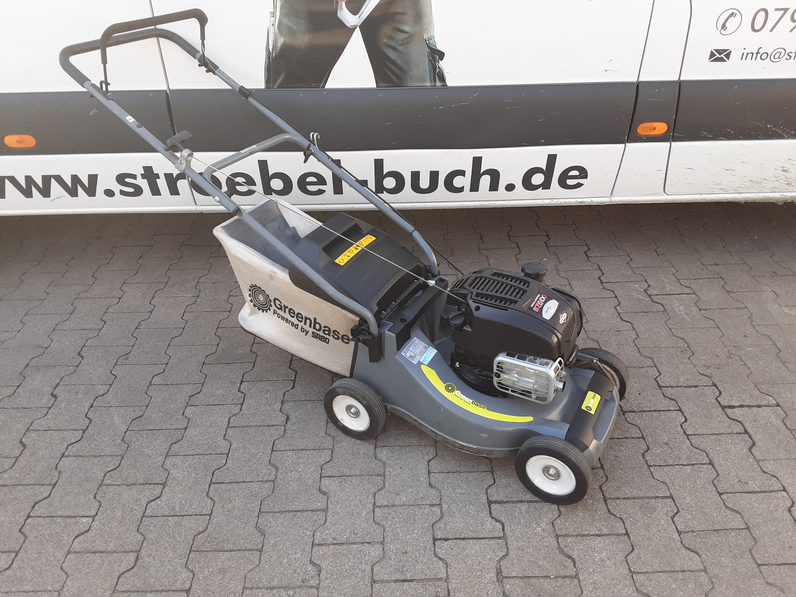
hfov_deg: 63.4
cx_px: 398
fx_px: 644
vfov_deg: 49.7
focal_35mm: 28
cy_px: 298
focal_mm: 2.9
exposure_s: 1/209
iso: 40
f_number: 1.9
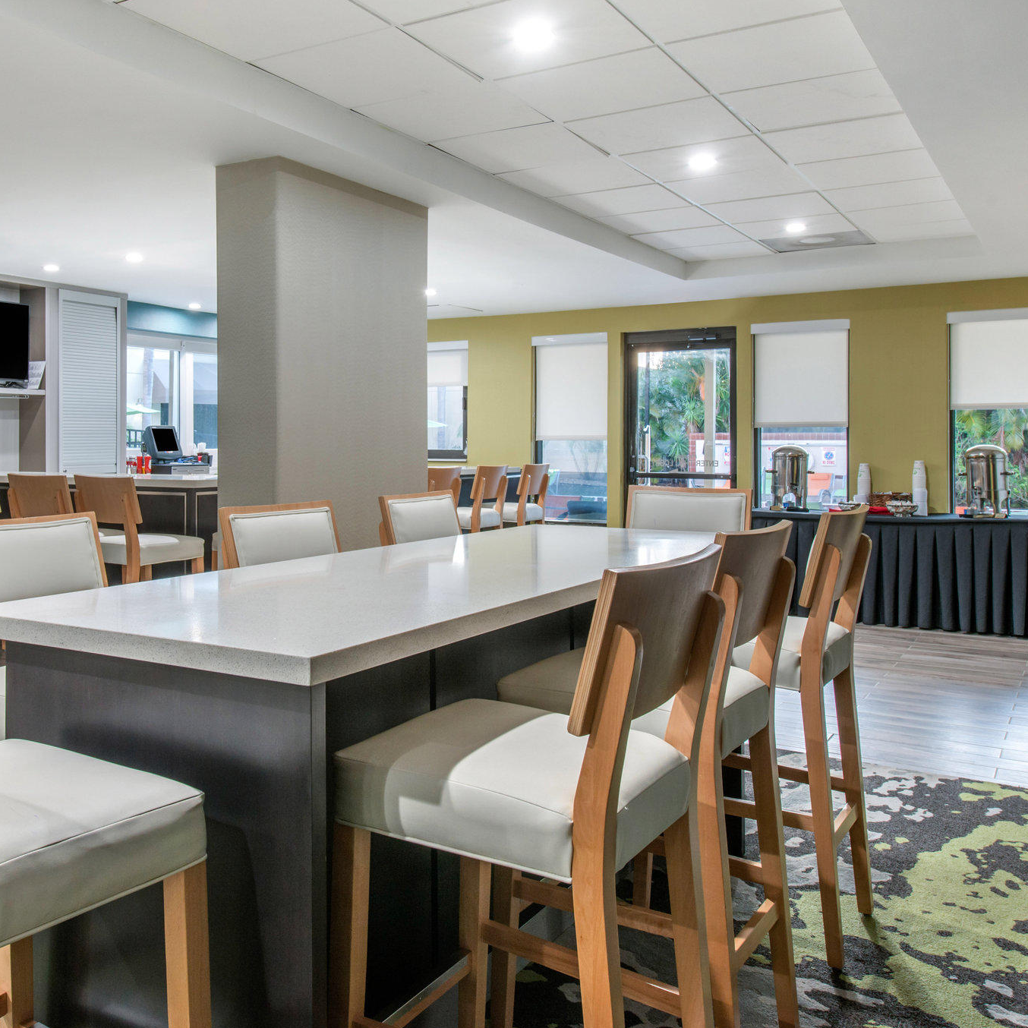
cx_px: 356
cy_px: 517
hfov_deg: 58.0
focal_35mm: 27
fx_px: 907
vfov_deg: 59.1
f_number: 11
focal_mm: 21
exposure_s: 1/6
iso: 400
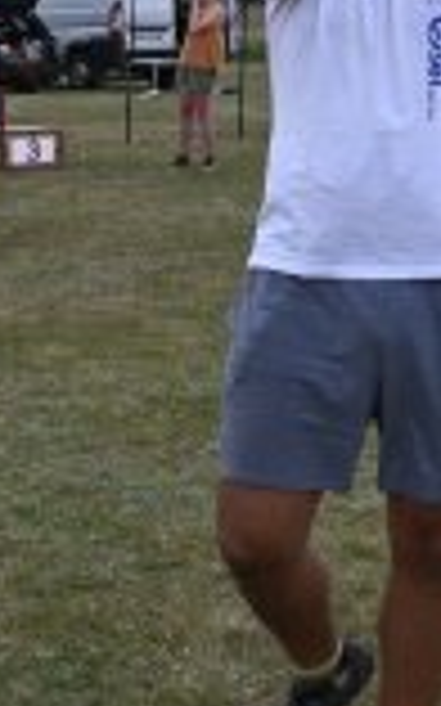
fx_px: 1867
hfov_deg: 13.4
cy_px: 157
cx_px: 346
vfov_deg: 21.2
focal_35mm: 97
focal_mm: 20
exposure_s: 1/400
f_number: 11
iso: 320
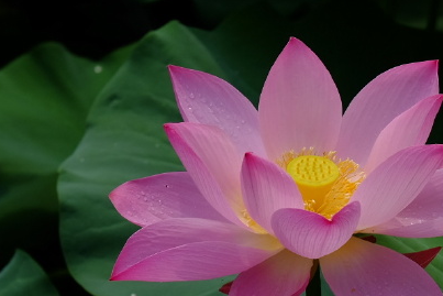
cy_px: 270
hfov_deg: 7.6
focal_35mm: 271
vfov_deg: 5.1
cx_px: 410
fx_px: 3336
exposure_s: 1/1300
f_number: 5.6
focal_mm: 60.7
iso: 200
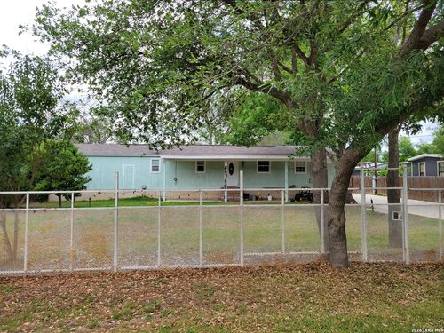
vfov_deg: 53.1
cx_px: 222
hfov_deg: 67.3
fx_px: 333
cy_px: 166
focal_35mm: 26
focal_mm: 5.4
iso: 40
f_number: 1.8
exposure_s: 1/1176
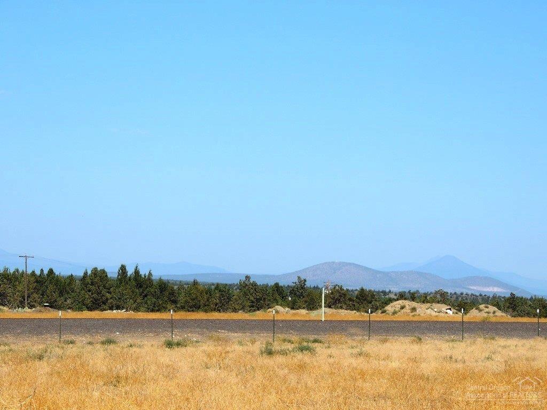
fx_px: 2291
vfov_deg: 10.2
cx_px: 274
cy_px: 205
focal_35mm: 145
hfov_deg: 13.6
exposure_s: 1/1250
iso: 100
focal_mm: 25.8
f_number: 4.4
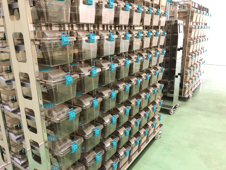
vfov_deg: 49.7
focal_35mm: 28
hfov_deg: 63.4
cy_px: 85
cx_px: 113
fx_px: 183
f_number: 1.8
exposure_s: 1/6
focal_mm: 3.99
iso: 80
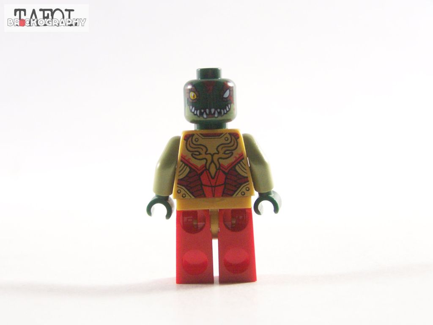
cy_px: 162
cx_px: 216
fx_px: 1026
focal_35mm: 82
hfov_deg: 23.8
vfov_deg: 18.0
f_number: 3.2
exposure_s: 1/60
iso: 400
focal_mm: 13.7
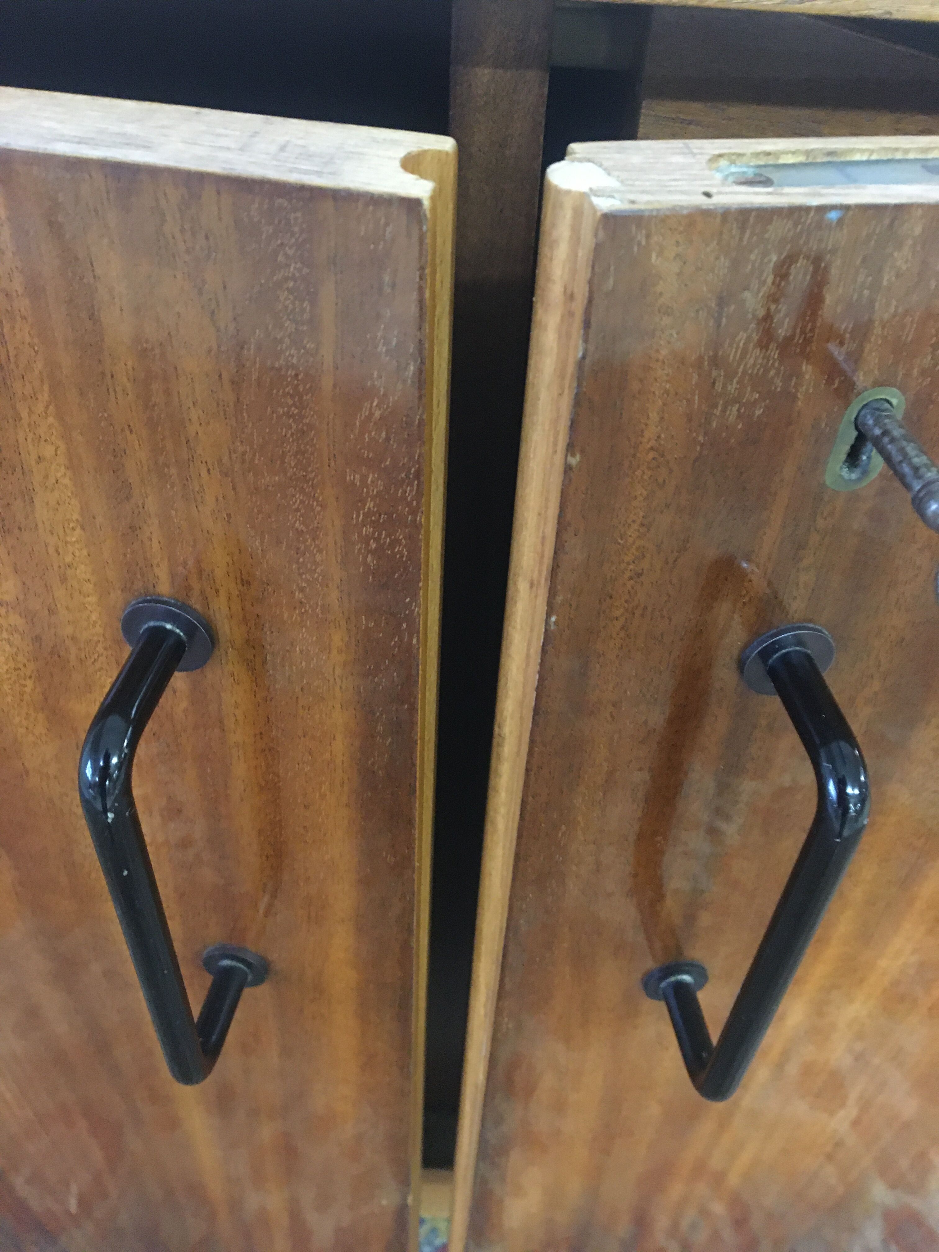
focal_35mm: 29
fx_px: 1049
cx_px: 470
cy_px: 626
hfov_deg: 48.2
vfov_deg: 61.7
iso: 400
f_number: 2.2
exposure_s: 1/17
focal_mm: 4.15
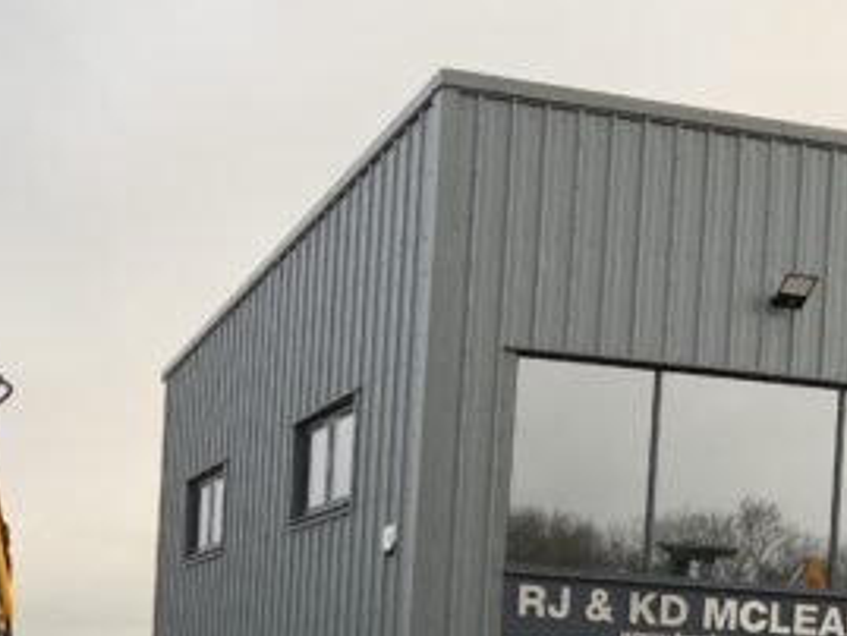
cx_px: 176
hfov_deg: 27.6
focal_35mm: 69
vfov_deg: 20.1
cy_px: 740
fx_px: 1689
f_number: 1.8
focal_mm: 3
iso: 20
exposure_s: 1/122
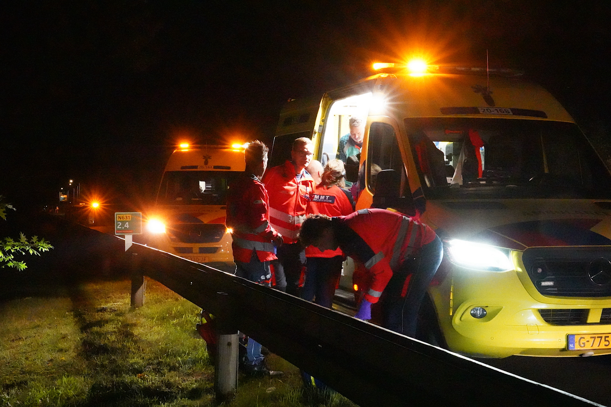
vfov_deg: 25.1
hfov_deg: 36.9
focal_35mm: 54
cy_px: 204
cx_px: 306
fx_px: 916
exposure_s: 1/60
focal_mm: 54
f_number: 14
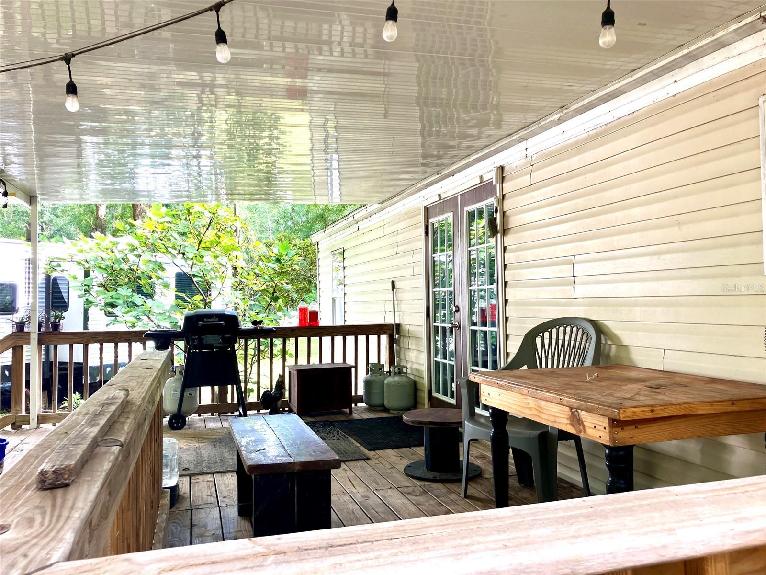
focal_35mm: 28
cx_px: 383
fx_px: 620
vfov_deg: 49.7
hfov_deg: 63.4
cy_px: 288
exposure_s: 1/121
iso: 32
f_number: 1.8
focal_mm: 3.99
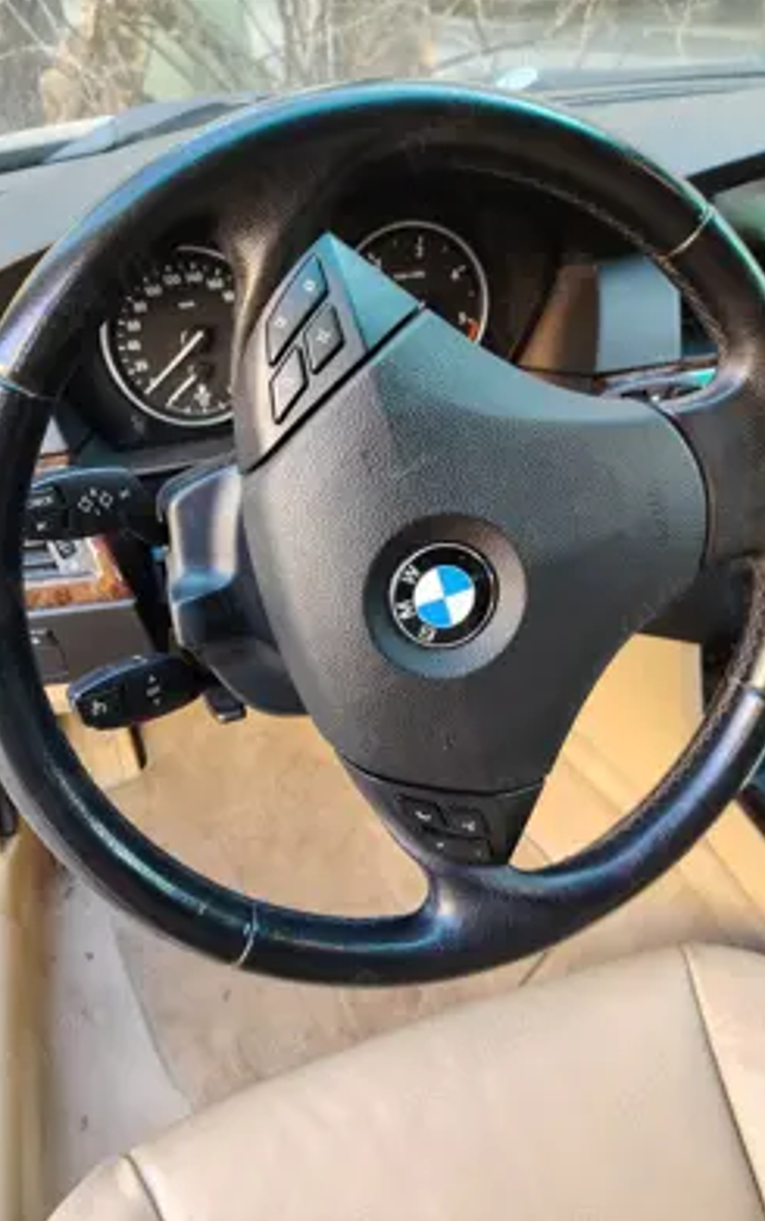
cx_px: 387
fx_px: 866
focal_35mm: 26
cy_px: 615
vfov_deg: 70.4
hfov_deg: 47.7
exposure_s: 1/100
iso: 759
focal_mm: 5.25
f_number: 1.75
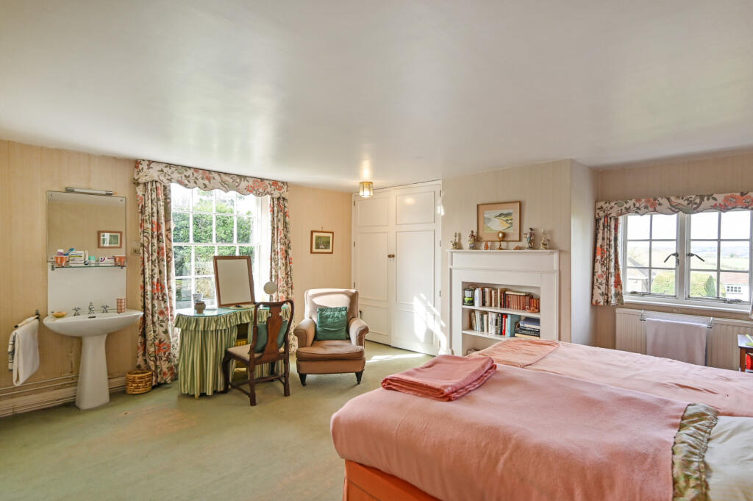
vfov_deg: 68.8
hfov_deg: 91.7
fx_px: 366
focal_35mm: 18
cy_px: 250
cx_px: 376
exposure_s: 1/640
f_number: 4
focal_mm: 17.5
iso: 1250
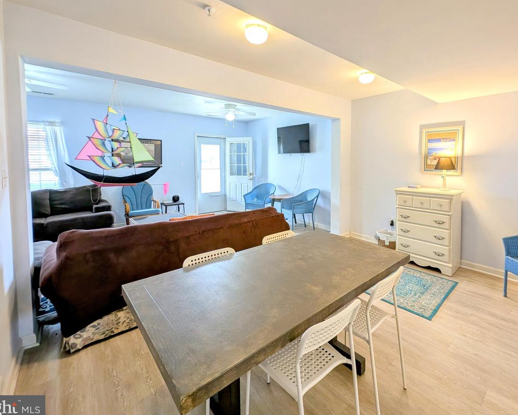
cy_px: 172
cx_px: 295
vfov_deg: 83.3
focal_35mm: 15
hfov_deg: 96.2
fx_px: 230
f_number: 1.95
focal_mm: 2.23
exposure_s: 1/28.7
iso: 45
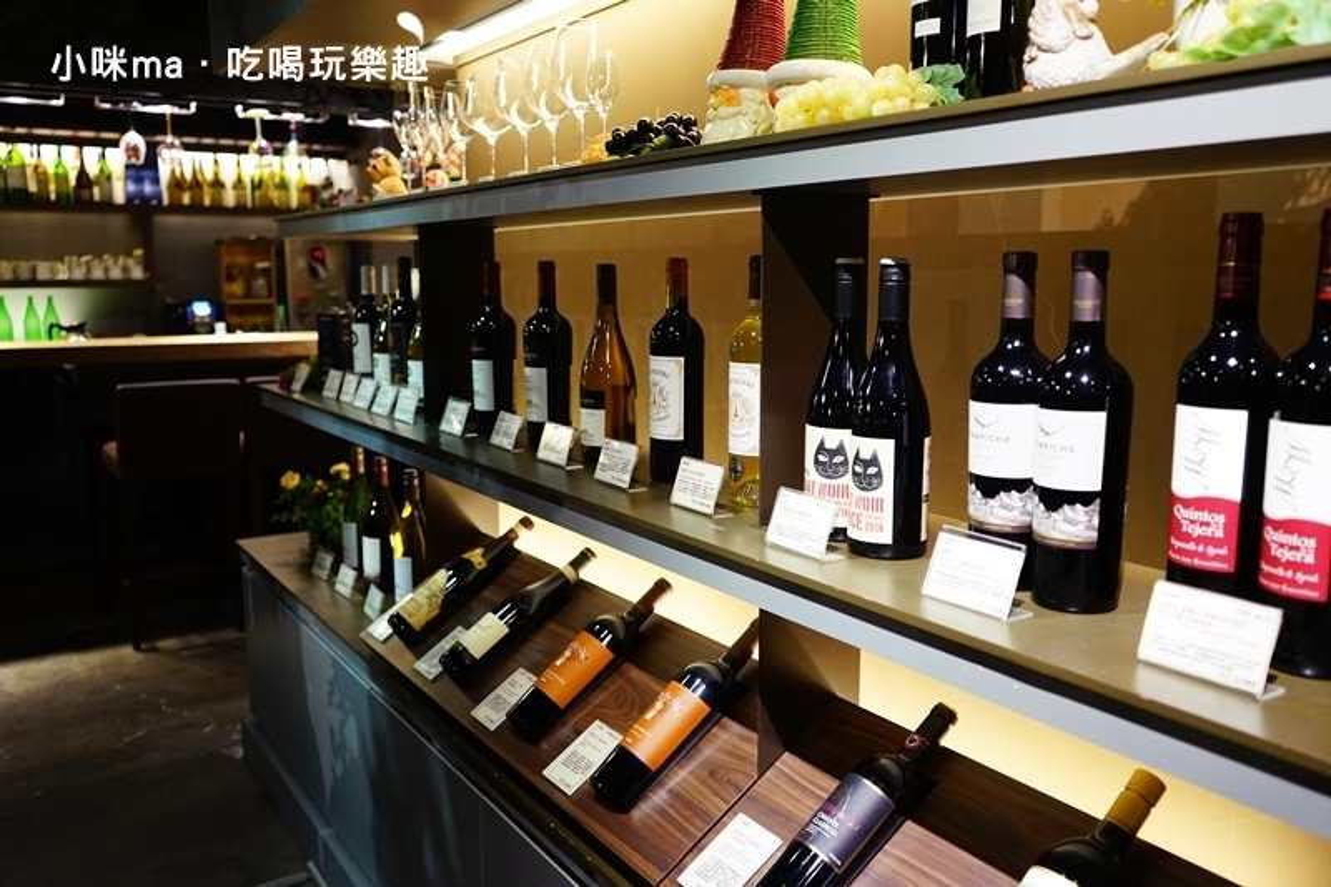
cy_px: 444
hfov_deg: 61.9
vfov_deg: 43.6
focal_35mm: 30
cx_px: 666
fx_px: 1109
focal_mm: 30
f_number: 3.5
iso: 2500
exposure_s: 1/60
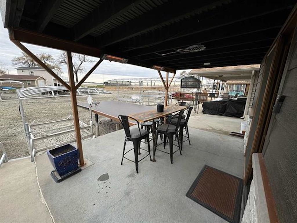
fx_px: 120
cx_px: 148
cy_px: 112
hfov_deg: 102.1
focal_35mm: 14
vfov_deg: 85.7
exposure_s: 1/284
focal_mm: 2.22
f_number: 2.2
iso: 40
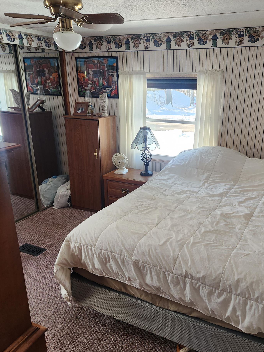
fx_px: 295
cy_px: 184
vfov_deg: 61.6
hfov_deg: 47.9
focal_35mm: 29
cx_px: 159
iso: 200
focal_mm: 5.4
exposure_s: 1/180
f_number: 1.8
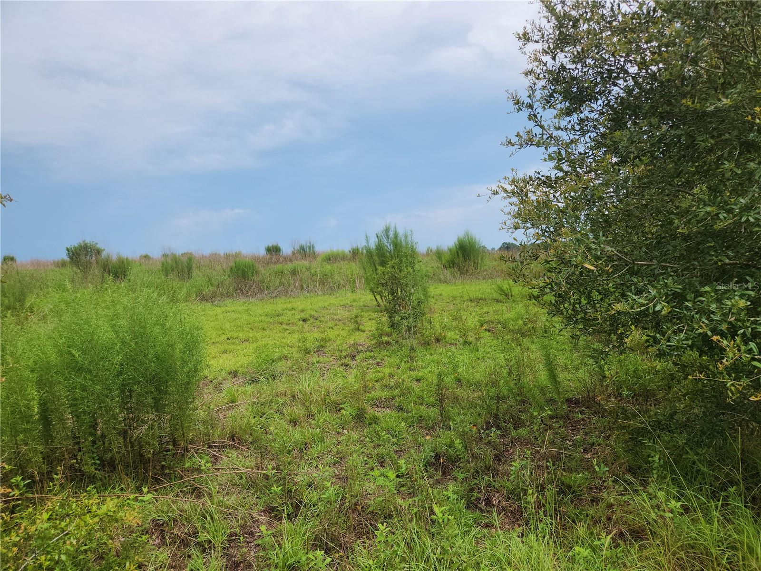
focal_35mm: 23
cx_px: 380
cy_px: 286
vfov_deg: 58.9
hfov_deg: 73.9
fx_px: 506
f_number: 1.8
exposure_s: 1/1704
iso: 20
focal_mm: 5.4
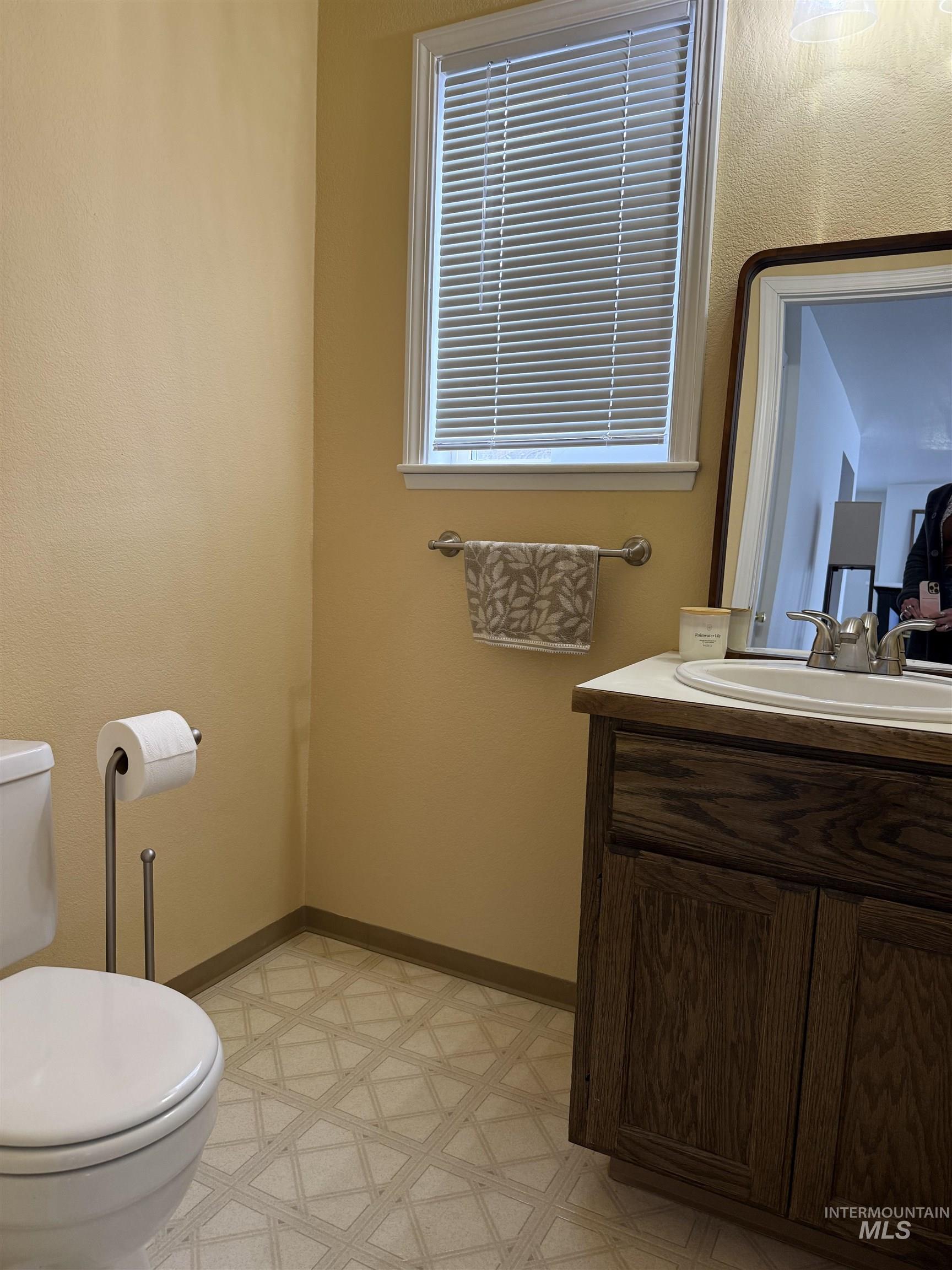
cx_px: 476
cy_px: 635
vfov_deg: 71.6
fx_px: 880
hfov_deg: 56.8
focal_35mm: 24
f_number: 1.78
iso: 200
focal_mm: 6.76
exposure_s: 1/60
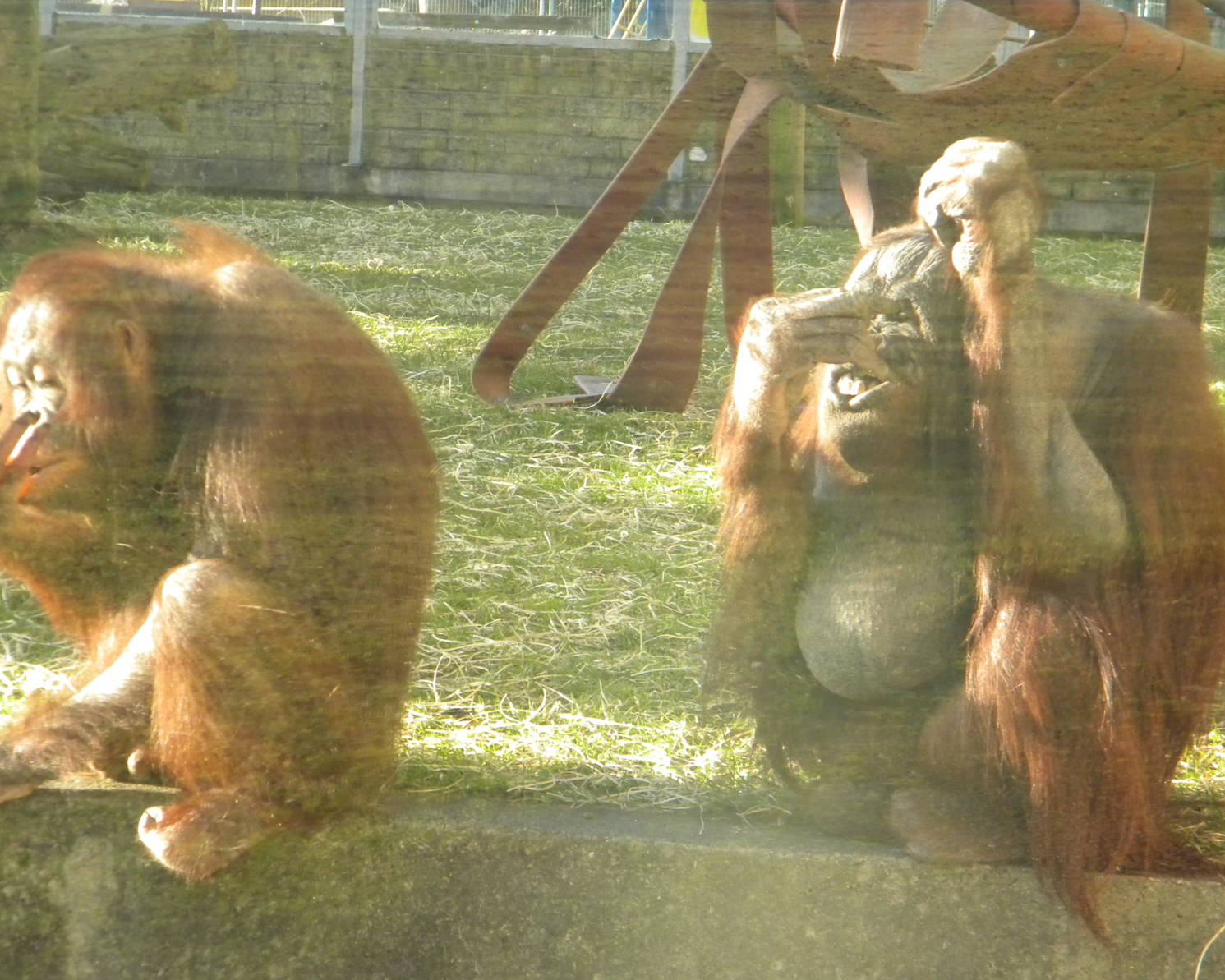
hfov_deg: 12.4
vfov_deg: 10.0
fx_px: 5620
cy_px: 488
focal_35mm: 155
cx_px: 585
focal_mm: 26.8
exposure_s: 1/260
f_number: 5
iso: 400
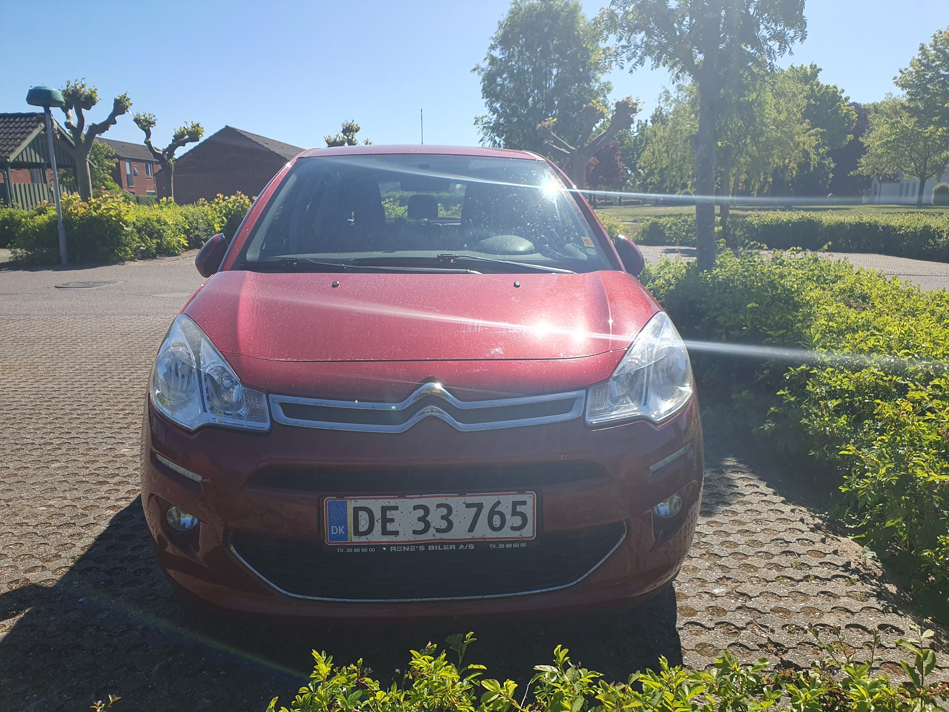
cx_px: 474
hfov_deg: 67.3
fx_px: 713
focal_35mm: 26
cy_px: 356
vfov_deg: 53.1
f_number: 2.4
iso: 50
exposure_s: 1/1524
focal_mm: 4.32
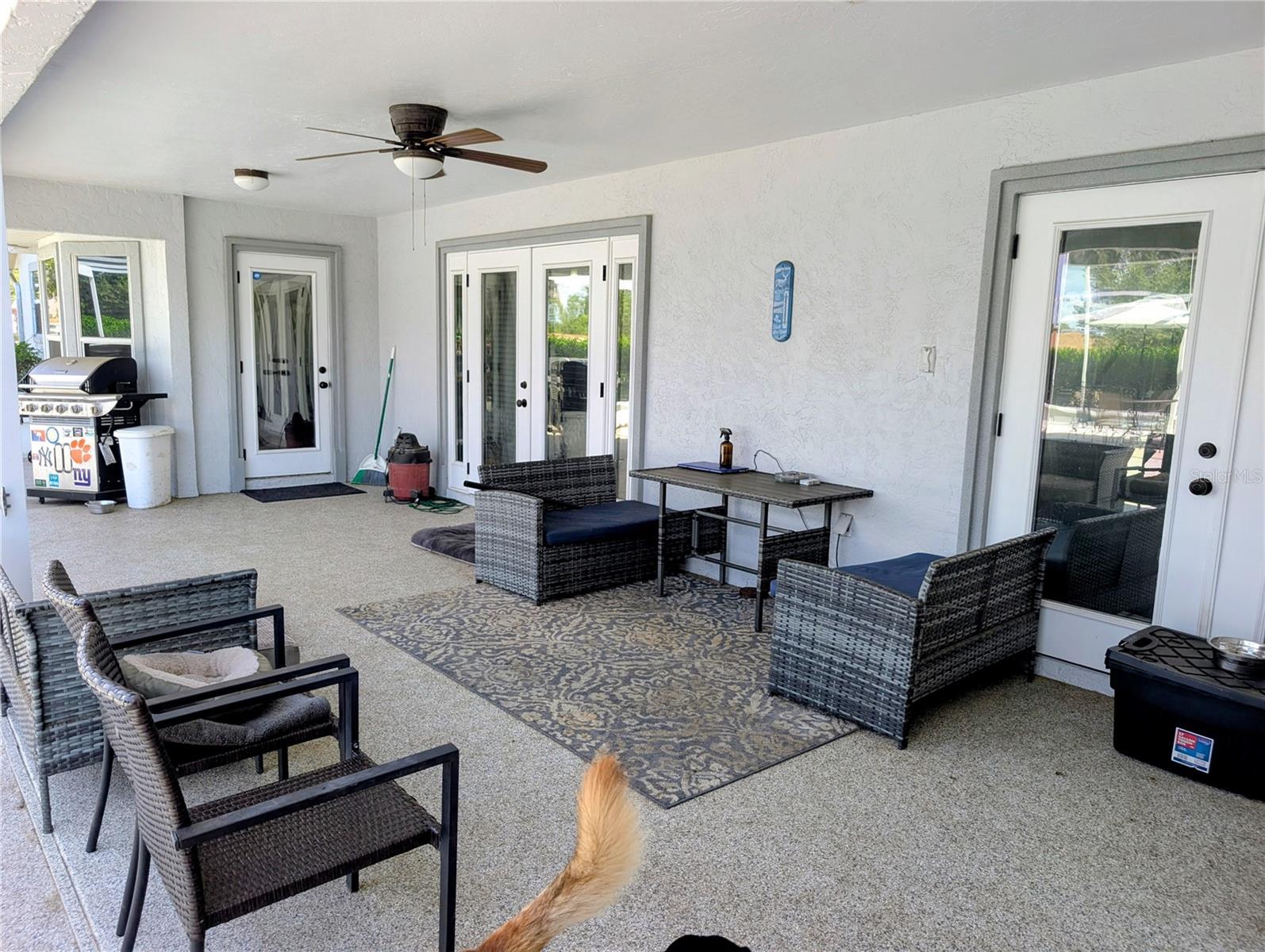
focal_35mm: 24
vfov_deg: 56.9
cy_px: 476
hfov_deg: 71.5
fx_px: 878
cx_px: 632
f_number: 1.68
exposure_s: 1/466
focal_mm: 6.9
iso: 102
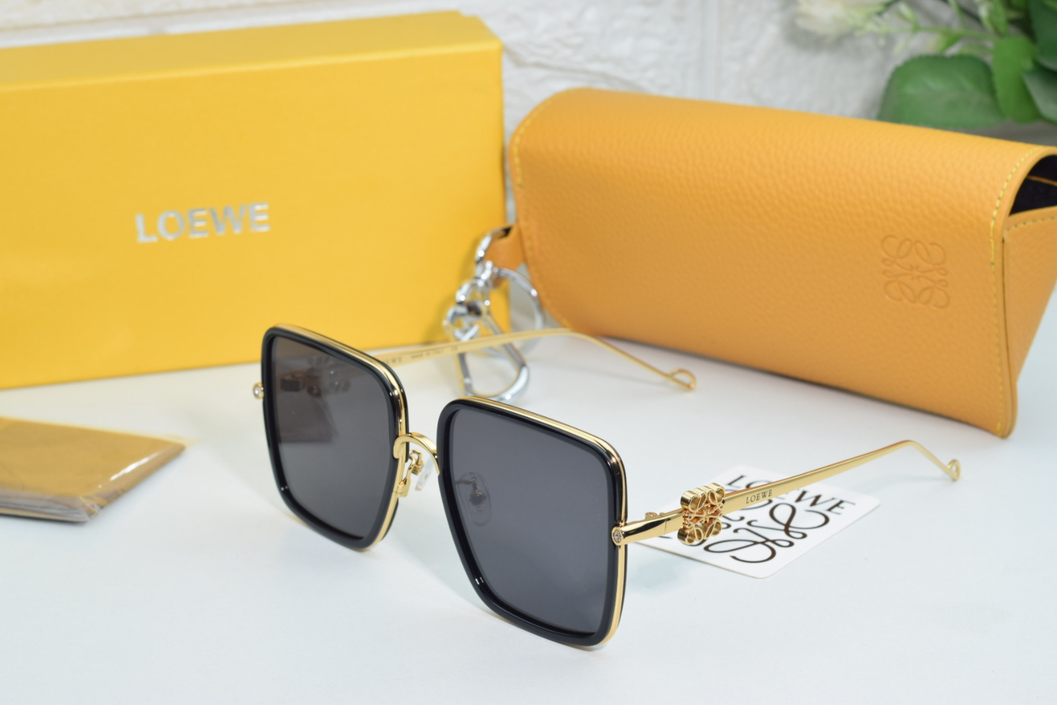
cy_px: 352
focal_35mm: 75
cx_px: 528
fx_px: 2202
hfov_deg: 27.0
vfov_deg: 18.2
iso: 100
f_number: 7.1
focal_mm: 50
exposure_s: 1/60
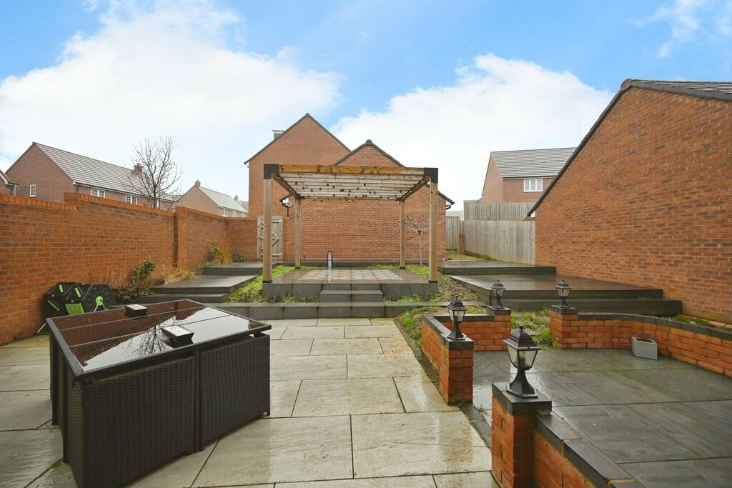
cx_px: 366
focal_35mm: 14
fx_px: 285
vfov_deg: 81.2
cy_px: 244
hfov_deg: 104.2
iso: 100
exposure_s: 1/100
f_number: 5
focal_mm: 14
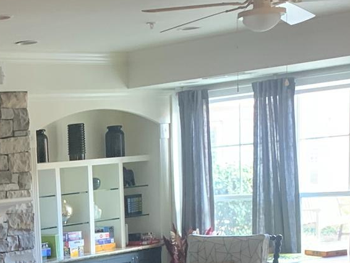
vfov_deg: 14.8
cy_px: 380
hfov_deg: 19.4
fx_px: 951
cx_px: -88
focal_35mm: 94
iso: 400
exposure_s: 1/30
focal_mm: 4.25
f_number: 1.8
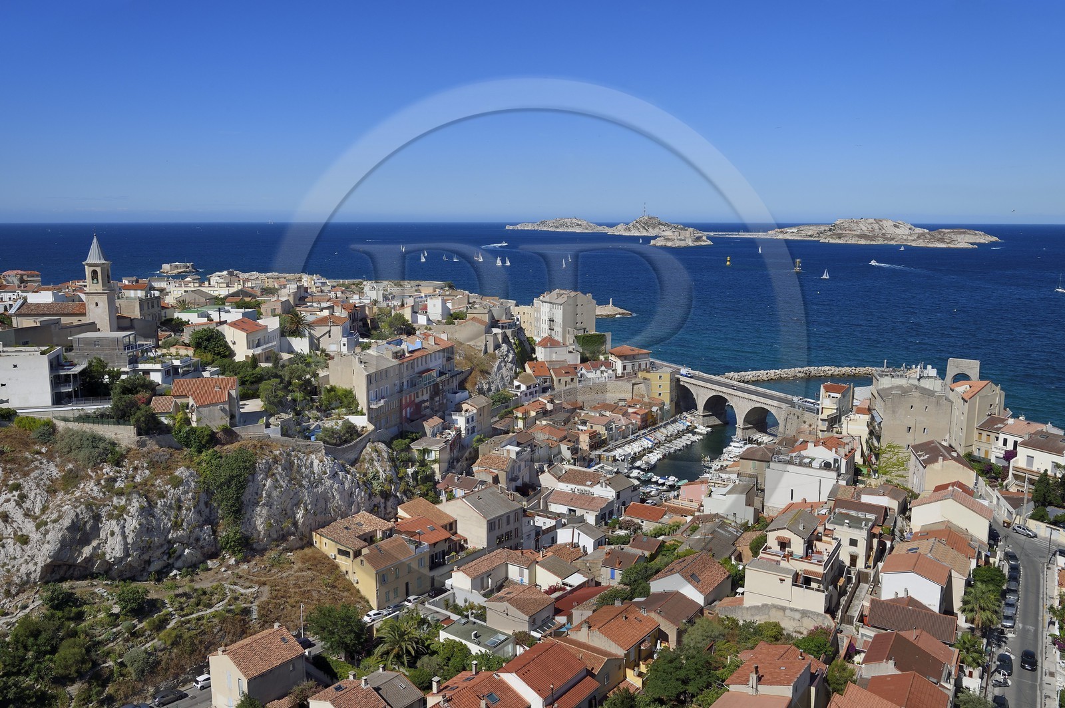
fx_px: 857
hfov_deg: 63.7
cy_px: 354
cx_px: 532
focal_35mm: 29
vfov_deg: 44.9
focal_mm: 29
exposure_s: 1/320
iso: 200
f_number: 14
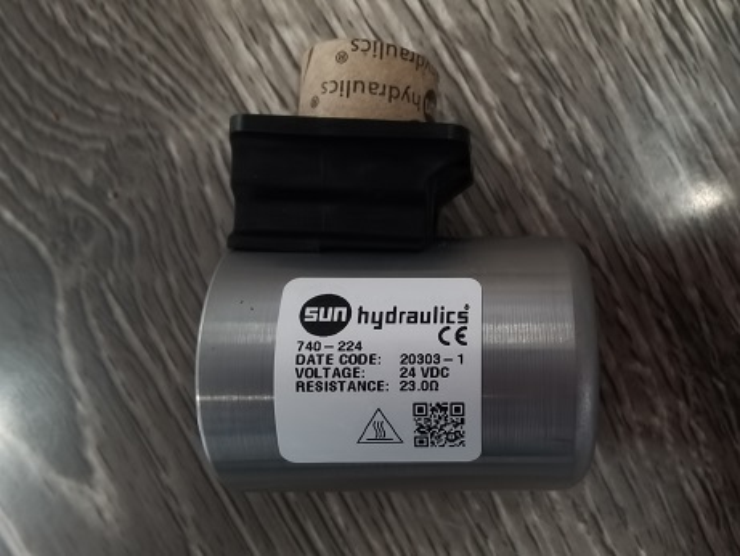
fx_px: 556
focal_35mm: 26
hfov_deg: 67.3
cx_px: 370
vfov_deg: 53.1
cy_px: 278
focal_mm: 2.26
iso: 500
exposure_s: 1/20
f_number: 2.2
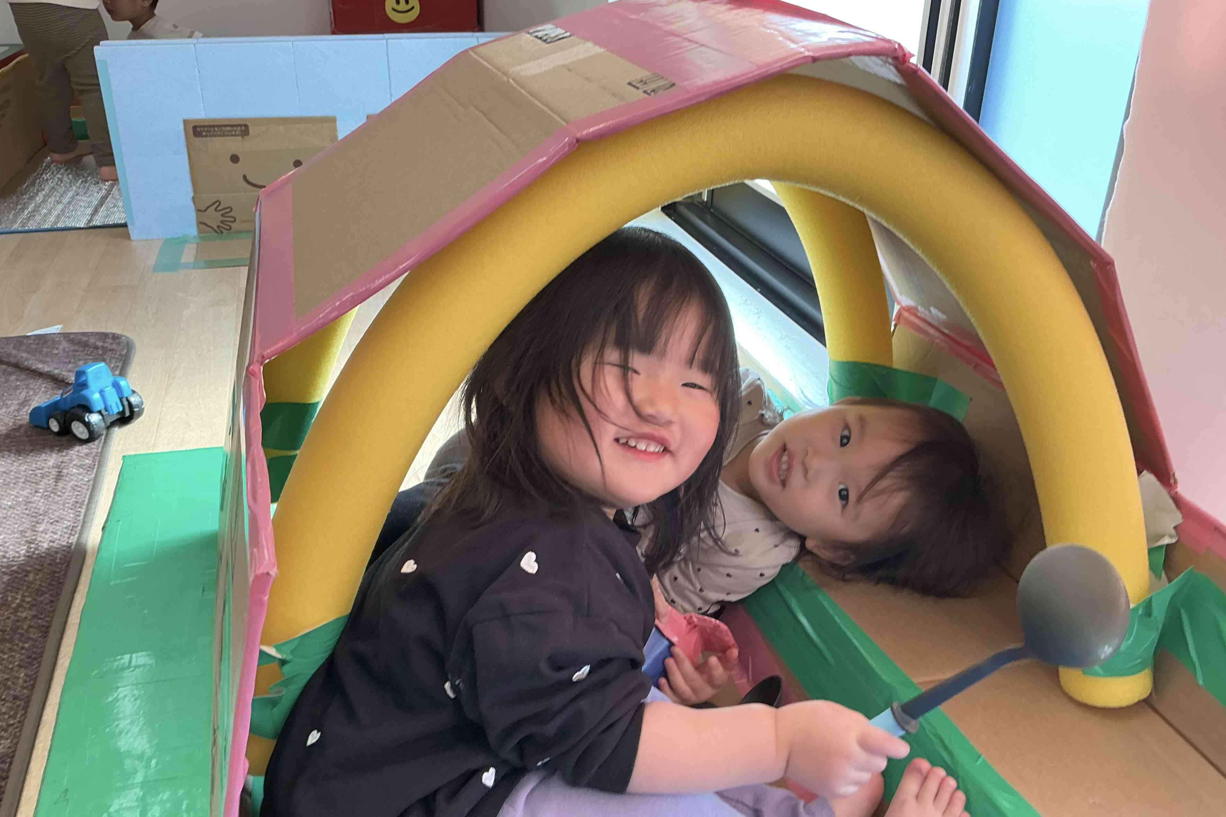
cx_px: 617
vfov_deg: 42.2
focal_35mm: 31
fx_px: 1056
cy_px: 460
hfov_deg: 60.3
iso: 40
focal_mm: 3
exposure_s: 1/120
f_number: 1.8
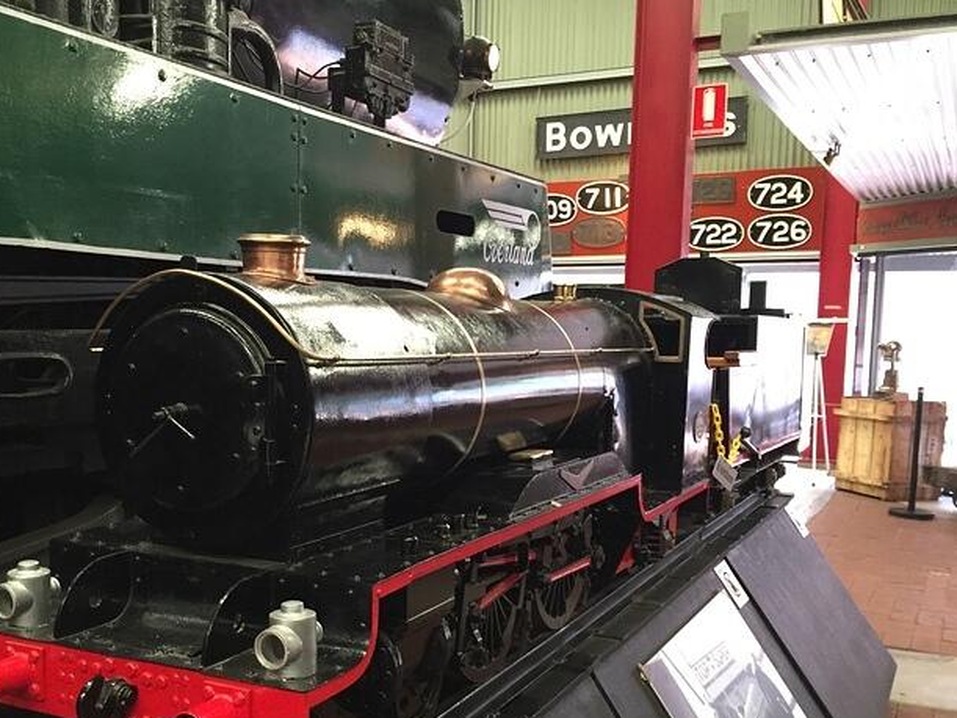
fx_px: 1050
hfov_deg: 48.7
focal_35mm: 38
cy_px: 433
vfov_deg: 37.6
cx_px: 390
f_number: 2.2
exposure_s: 1/30
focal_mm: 4.15
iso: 200
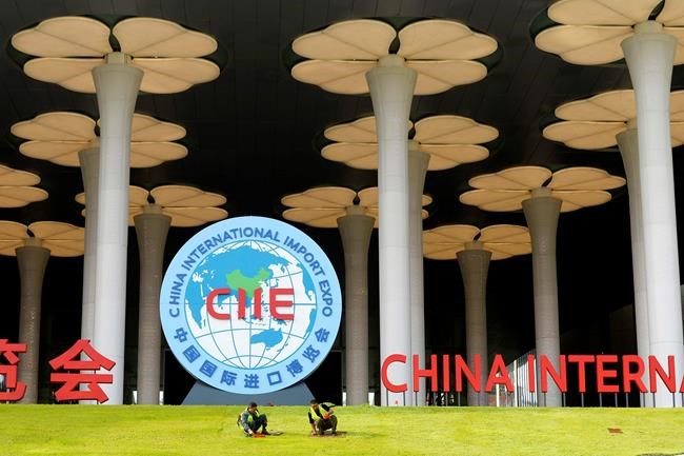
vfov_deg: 19.4
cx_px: 342
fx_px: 1330
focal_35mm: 70
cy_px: 228
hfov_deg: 28.9
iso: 100
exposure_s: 1/160
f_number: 8
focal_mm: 70
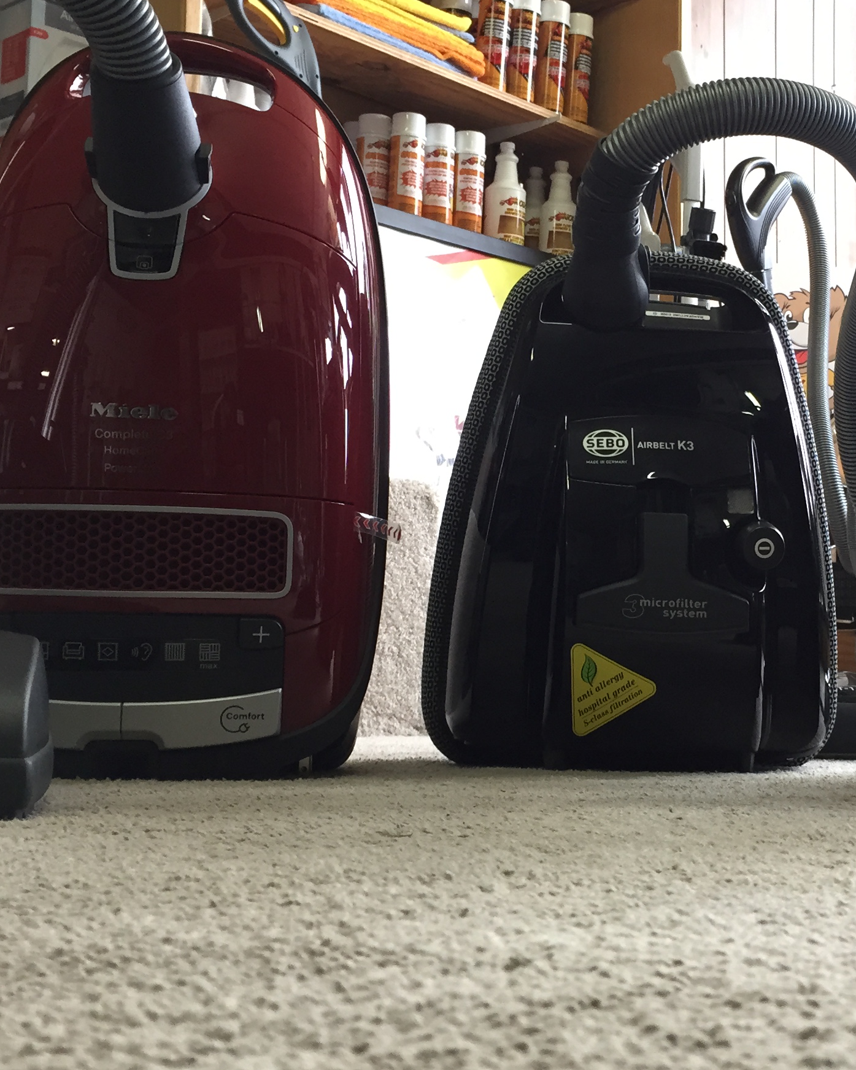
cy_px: 502
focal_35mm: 53
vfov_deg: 35.3
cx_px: 692
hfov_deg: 28.0
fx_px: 1678
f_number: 2.2
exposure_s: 1/30
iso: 80
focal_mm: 4.15
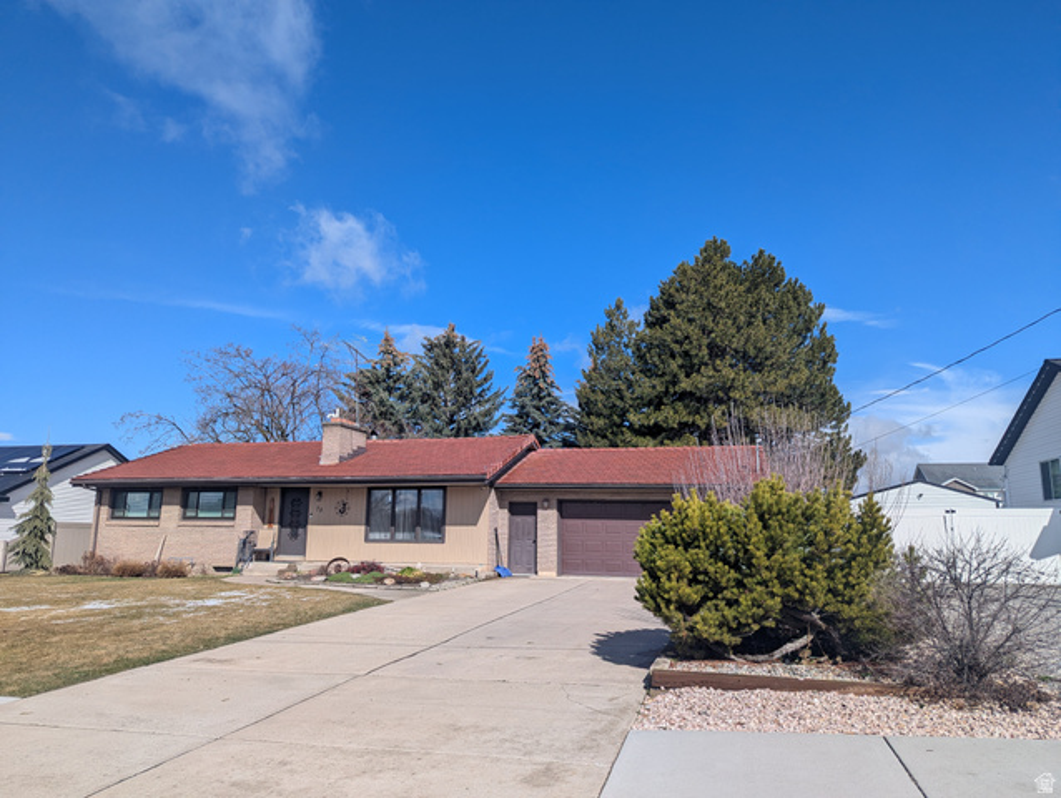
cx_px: 530
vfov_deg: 56.9
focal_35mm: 24
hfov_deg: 71.5
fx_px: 736
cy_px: 399
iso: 45
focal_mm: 6.81
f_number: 1.85
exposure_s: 1/3534
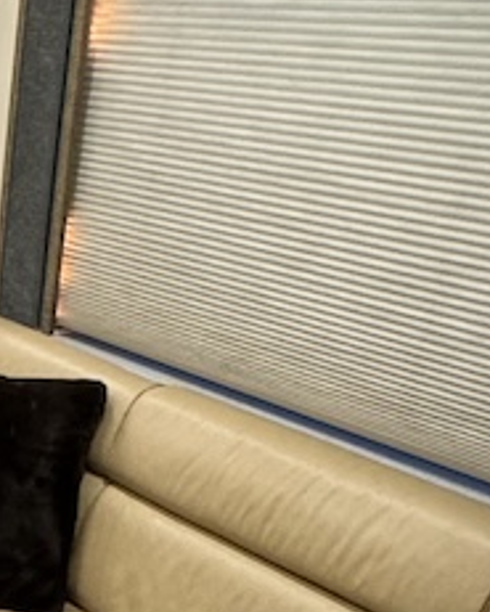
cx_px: -265
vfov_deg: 29.8
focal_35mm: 63
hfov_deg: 20.4
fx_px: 1141
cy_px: 415
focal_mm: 2.22
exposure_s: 1/60
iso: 800
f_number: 2.2
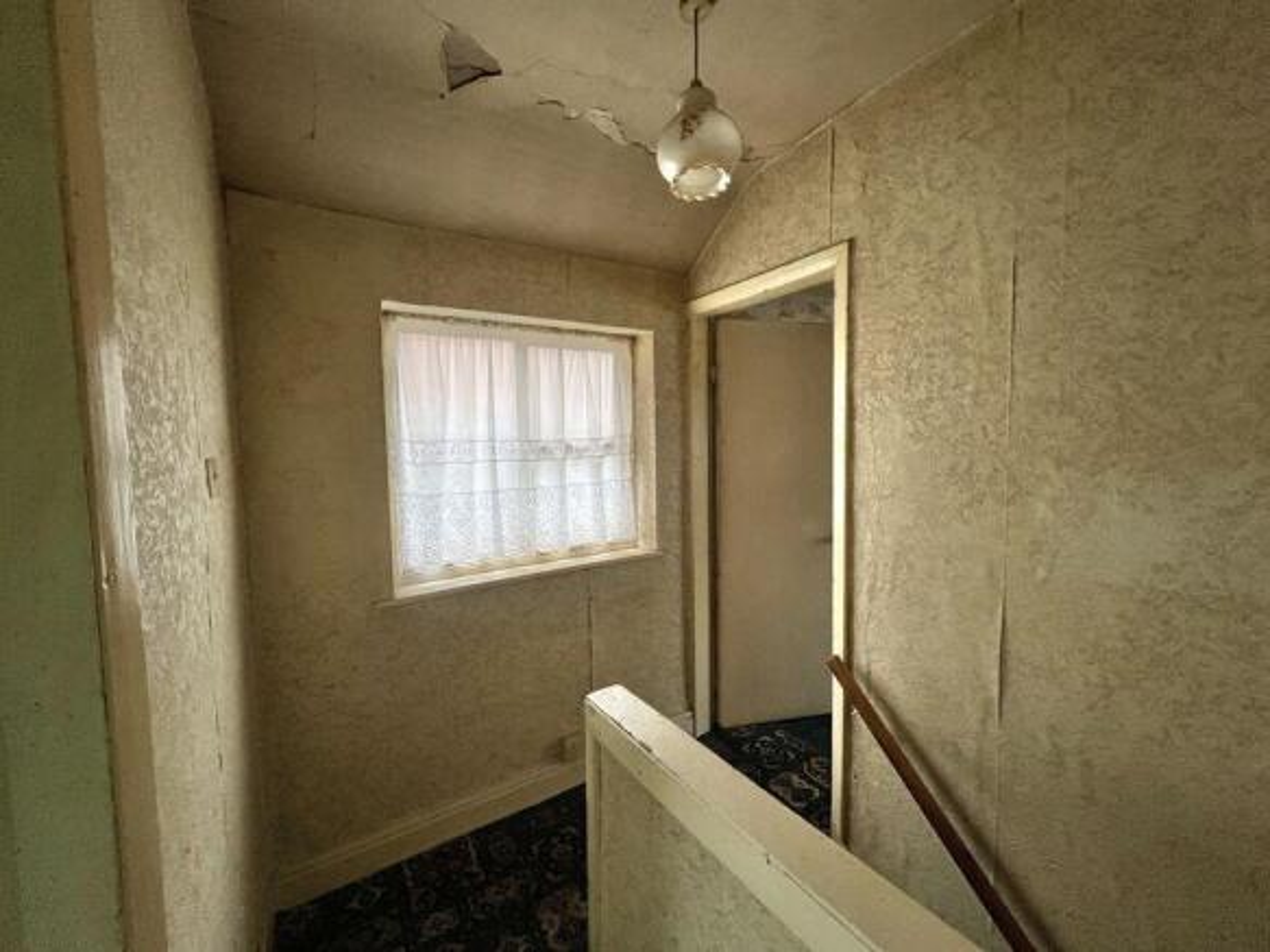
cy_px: 476
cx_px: 635
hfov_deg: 106.2
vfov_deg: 89.9
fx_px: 477
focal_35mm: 13
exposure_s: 1/99
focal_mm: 1.57
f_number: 1.8
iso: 200
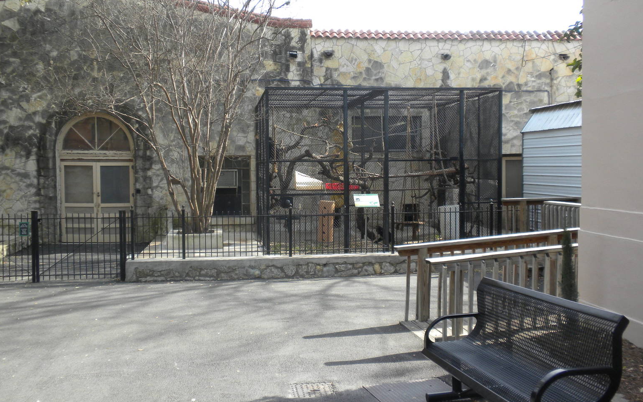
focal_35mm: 41
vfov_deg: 31.2
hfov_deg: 48.2
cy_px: 184
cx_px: 315
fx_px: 719
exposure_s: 1/158
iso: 64
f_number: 3.5
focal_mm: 6.6
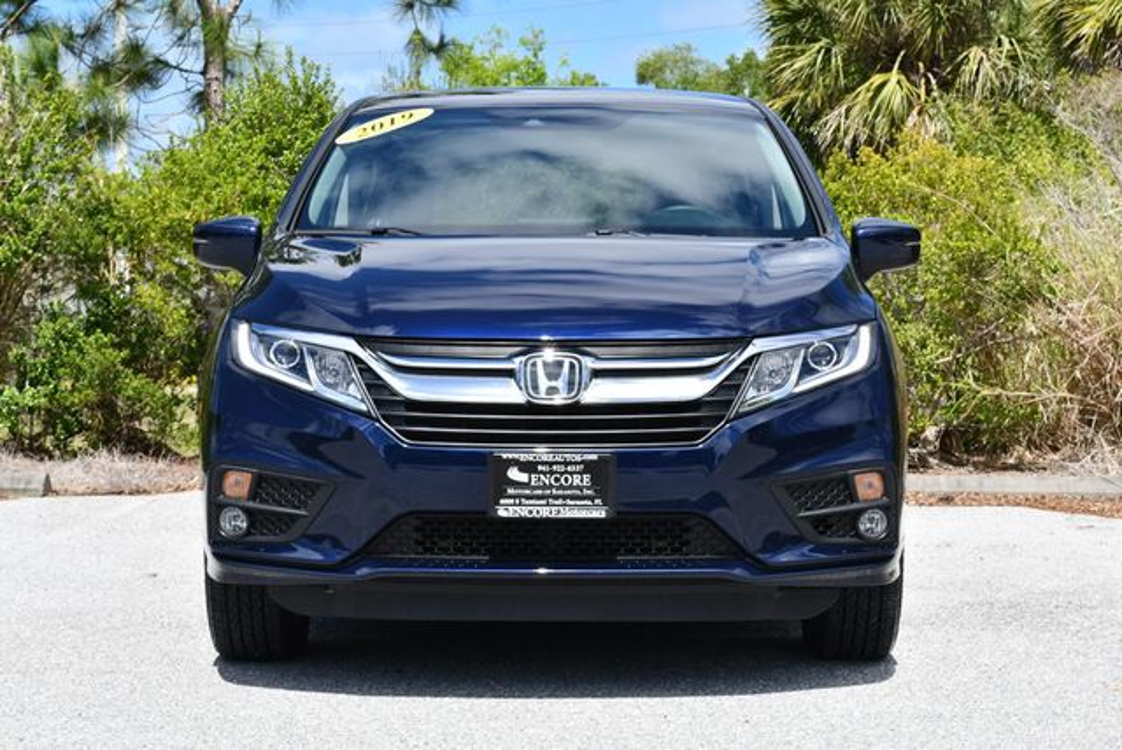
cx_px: 561
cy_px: 375
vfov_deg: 19.0
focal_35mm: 72
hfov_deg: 28.0
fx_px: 2246
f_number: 8
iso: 100
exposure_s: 1/250
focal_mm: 36
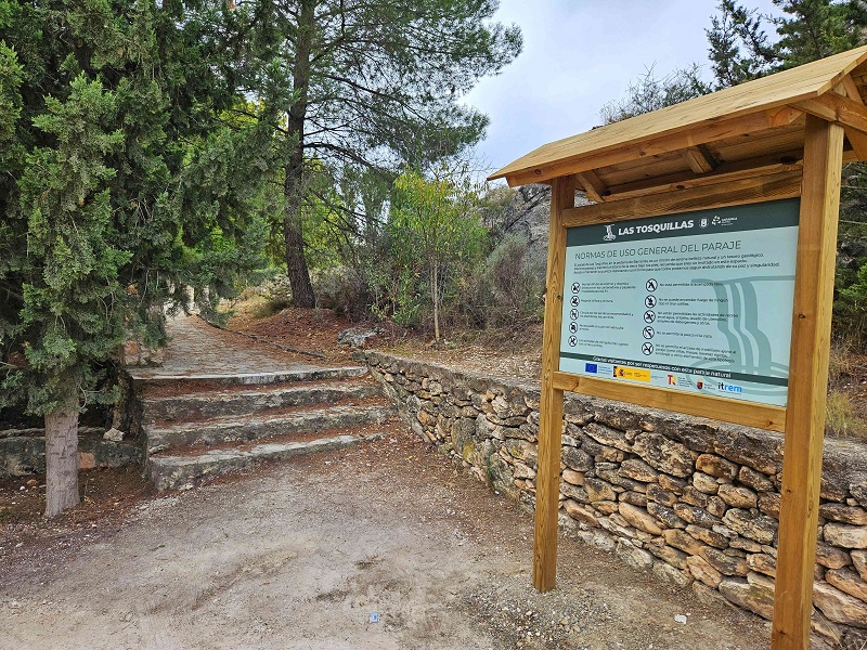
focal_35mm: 23
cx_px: 434
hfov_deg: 73.9
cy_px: 325
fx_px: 576
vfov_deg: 58.9
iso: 40
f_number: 1.8
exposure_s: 1/1343
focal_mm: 5.4
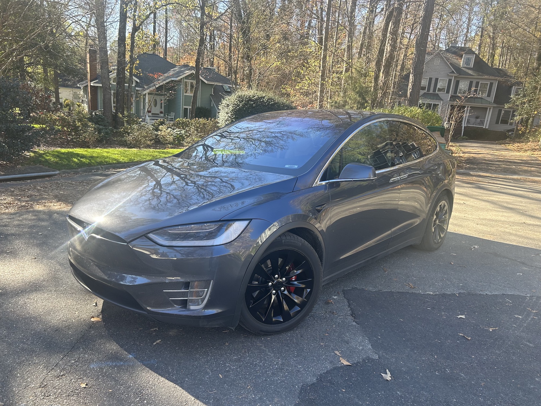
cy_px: 203
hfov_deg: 67.3
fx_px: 406
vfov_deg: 53.1
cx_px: 270
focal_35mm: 26
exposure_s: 1/337
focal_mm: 5.7
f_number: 1.5
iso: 50
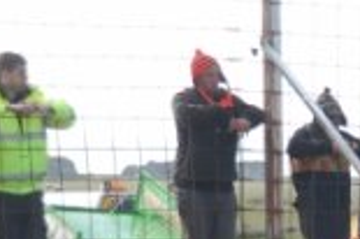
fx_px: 4016
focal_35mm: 402
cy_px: 413
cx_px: 697
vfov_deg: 3.4
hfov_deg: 5.0
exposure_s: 1/500
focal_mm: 65
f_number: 5.3
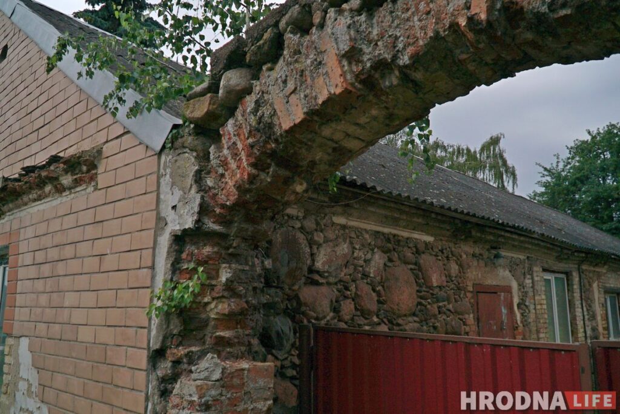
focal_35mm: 27
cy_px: 207
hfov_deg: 67.4
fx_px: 465
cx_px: 310
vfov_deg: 48.0
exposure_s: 1/125
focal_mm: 18
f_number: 4
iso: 200
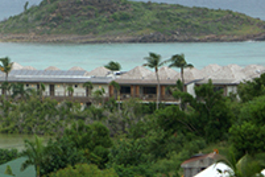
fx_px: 2694
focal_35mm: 366
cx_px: -144
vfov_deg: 3.8
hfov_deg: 5.6
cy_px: 29
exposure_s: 1/250
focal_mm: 70
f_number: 5.6
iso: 100
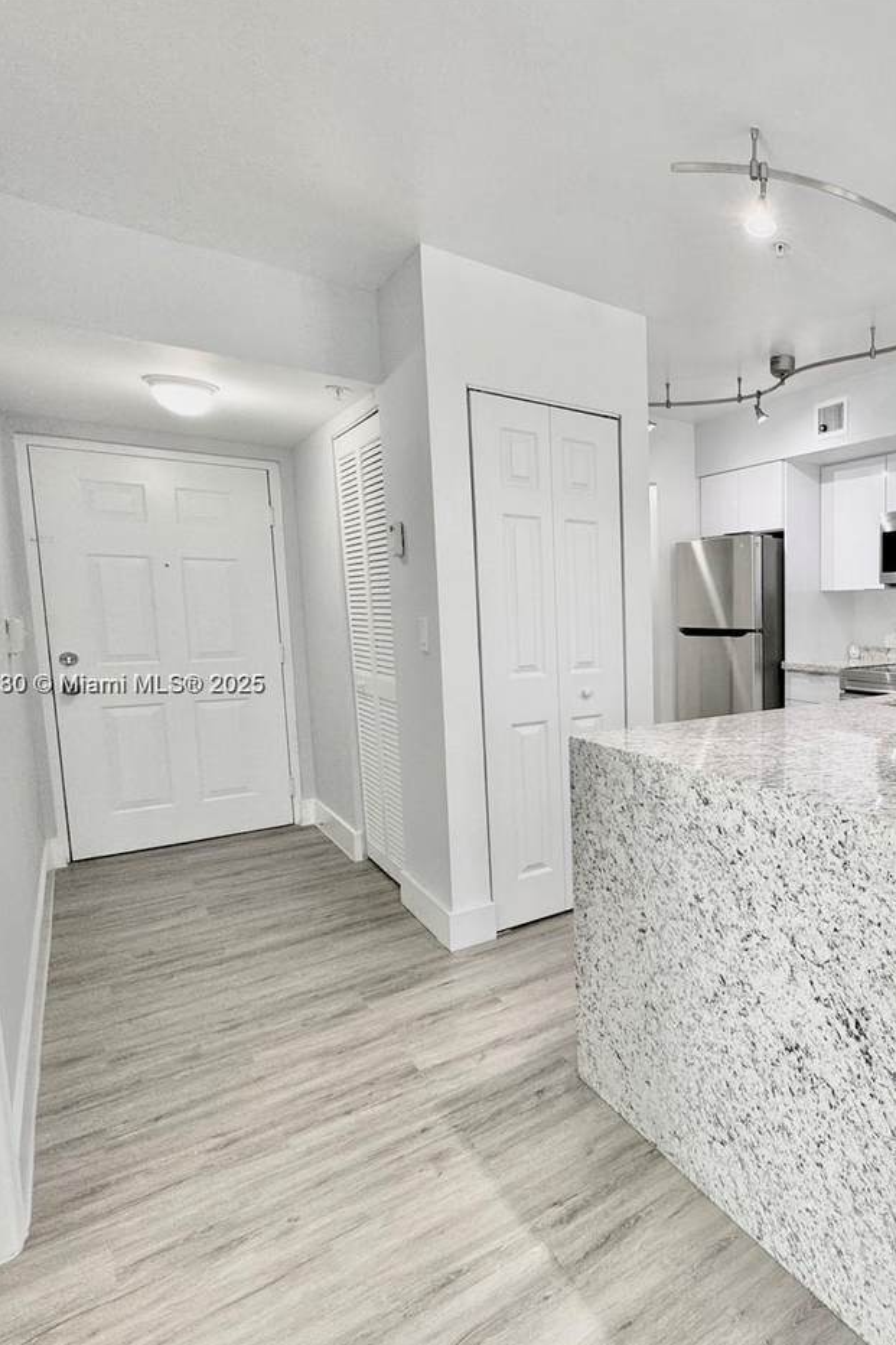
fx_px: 747
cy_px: 685
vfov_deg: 84.0
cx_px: 818
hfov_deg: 53.6
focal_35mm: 20
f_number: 2.2
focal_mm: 2.22
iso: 125
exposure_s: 1/120
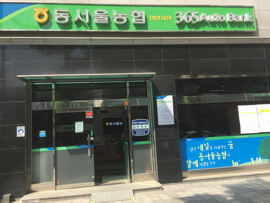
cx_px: 135
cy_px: 102
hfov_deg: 61.7
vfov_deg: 48.2
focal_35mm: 29
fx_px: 226
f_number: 2.2
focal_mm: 4.15
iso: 32
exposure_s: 1/964
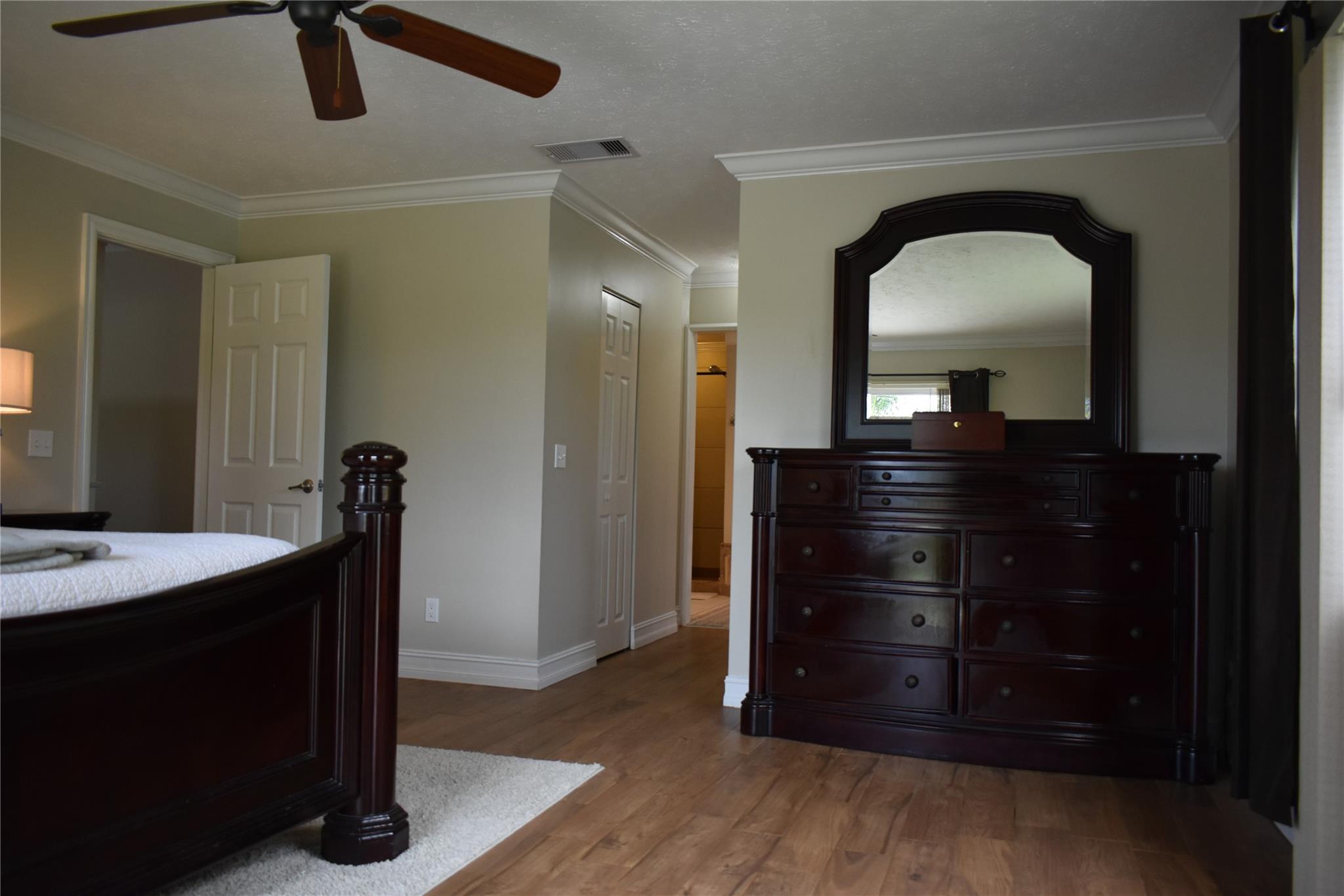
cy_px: 448
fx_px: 1008
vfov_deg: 47.9
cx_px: 672
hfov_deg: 67.4
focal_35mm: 27
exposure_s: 1/200
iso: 800
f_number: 3.5
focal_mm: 18
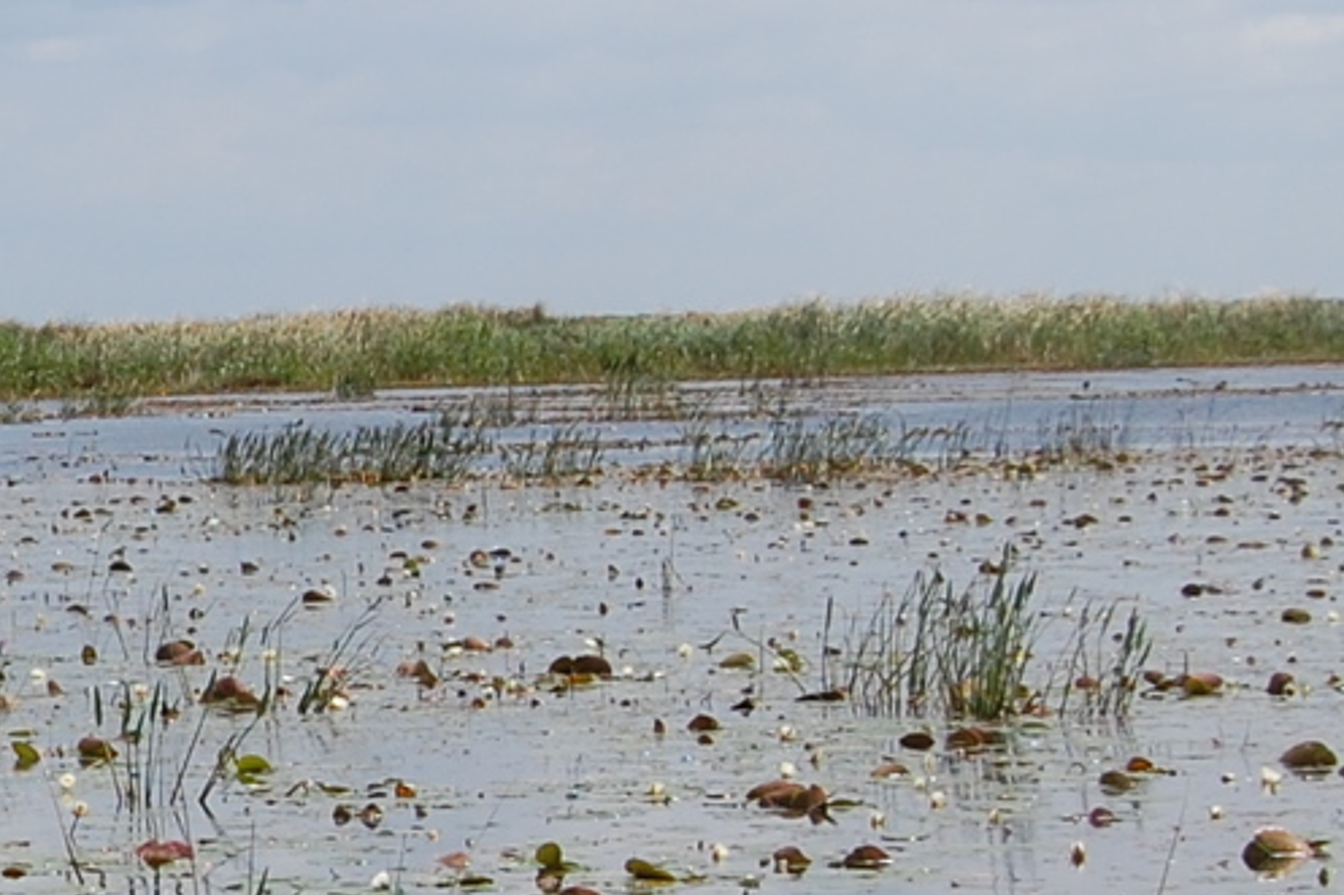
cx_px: -573
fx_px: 6755
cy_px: 644
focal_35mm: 181
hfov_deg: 11.0
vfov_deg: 7.6
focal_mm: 30
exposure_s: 1/500
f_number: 11
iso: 200
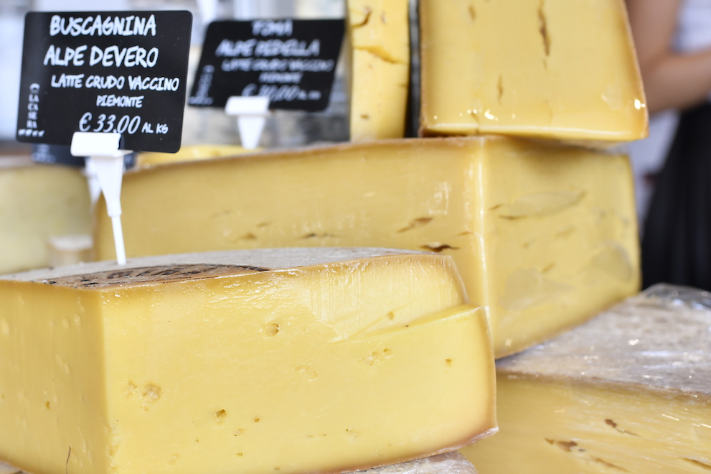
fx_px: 1046
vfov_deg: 25.3
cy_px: 345
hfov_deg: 37.4
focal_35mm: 53
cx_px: 293
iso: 400
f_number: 5
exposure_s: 1/500
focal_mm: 35
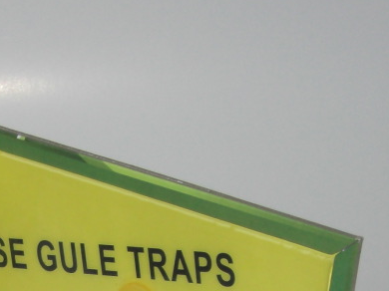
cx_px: -121
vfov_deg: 9.1
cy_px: 522
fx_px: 1752
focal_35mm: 156
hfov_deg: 12.3
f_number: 2.8
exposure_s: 1/60
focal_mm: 7.9
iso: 100
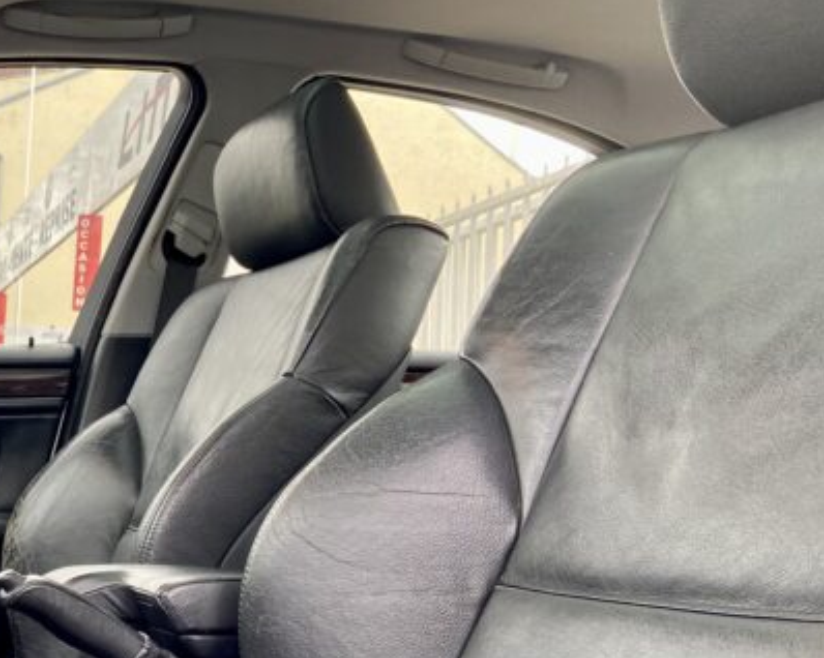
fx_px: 1243
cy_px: 343
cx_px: 39
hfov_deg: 34.1
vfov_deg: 29.7
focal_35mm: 51
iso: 100
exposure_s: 1/121
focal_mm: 4.25
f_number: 1.8
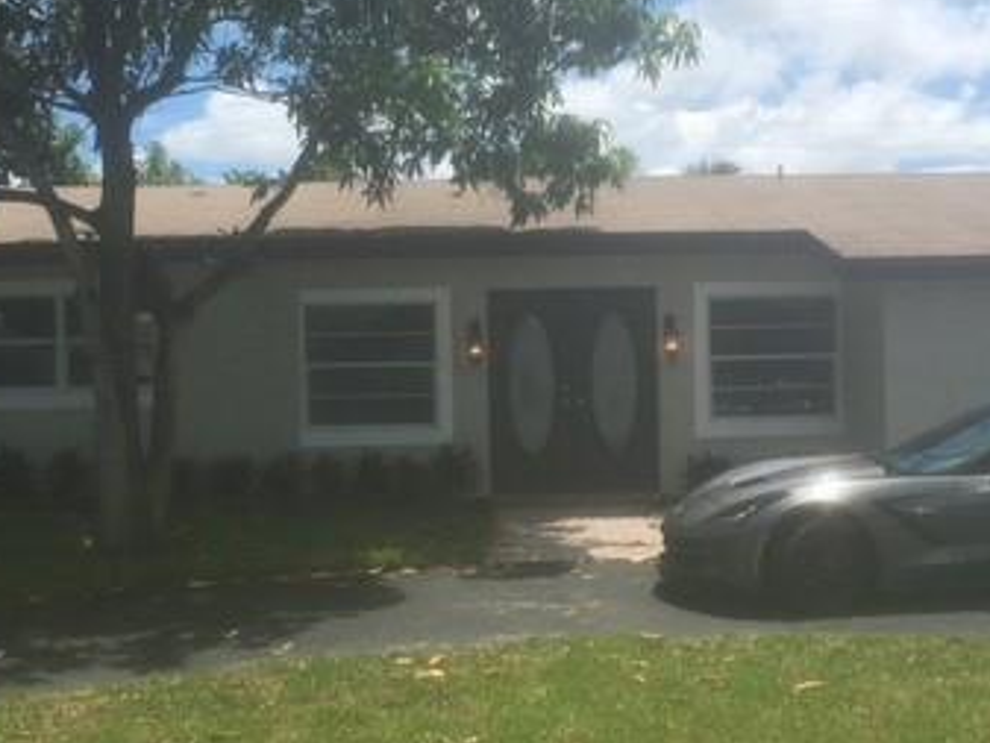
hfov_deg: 34.9
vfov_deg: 26.6
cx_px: 570
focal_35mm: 55
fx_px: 1574
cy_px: 376
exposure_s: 1/1709
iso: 25
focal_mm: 4.15
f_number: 2.2
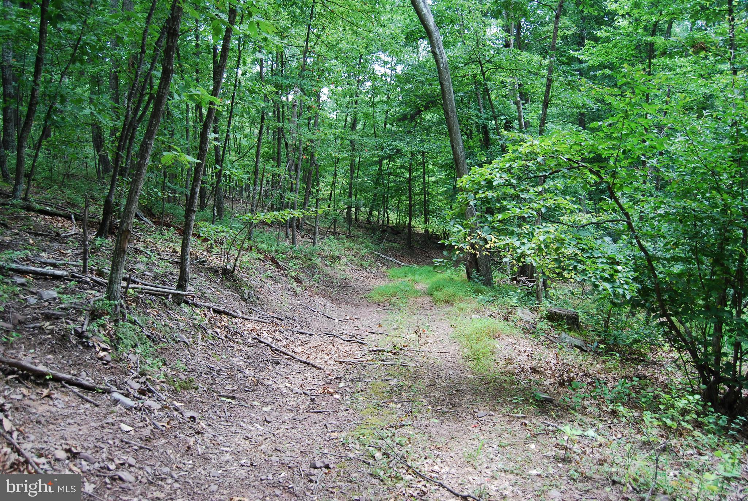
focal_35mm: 28
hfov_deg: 64.5
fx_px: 593
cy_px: 250
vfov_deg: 45.8
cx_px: 374
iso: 200
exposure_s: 1/60
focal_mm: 19
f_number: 4
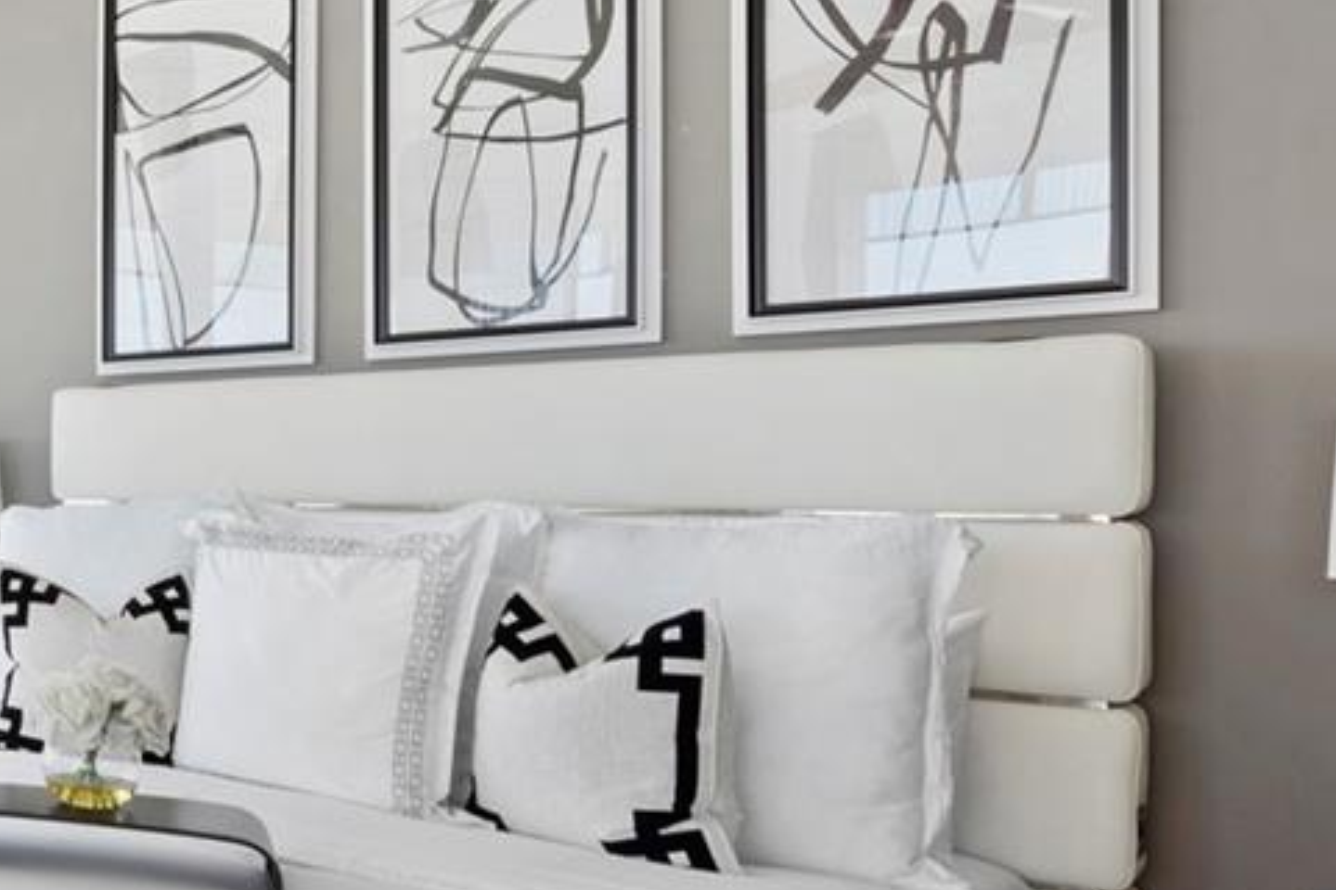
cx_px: -445
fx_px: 1484
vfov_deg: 33.4
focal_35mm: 40
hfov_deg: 33.5
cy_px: 501
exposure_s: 1/15
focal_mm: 12
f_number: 8
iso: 200
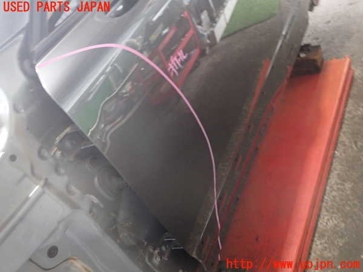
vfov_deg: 46.8
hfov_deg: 60.0
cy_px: 136
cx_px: 182
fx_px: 315
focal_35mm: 30
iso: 320
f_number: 2.3
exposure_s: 1/30
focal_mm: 5.4
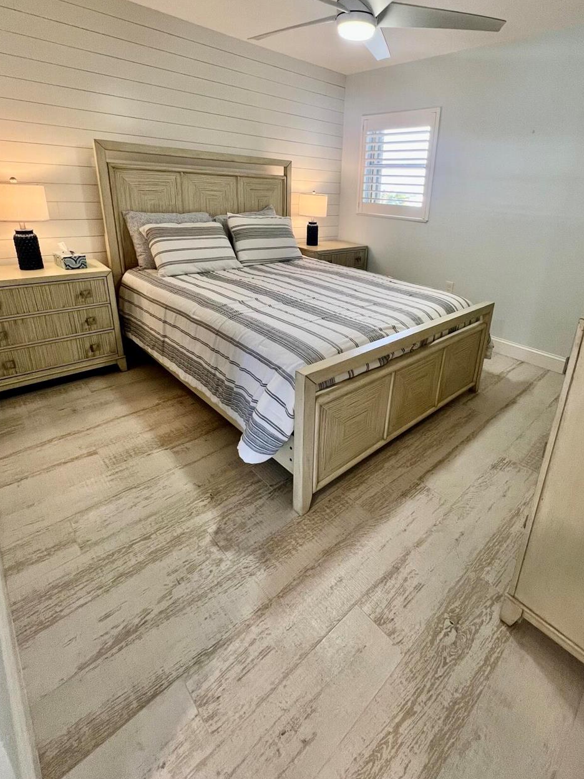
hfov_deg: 77.4
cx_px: 346
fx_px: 360
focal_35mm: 16
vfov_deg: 93.4
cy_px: 316
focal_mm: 1.57
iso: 100
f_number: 1.8
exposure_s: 1/120
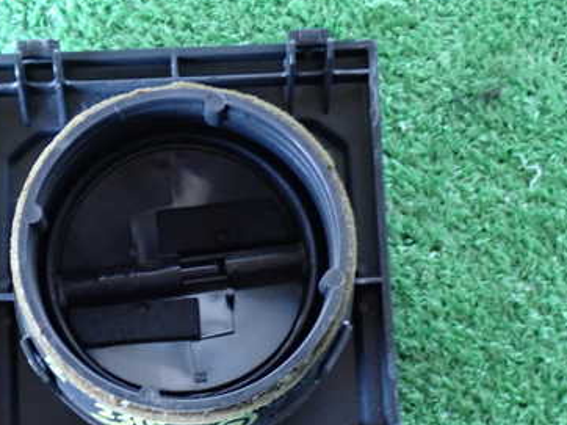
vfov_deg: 20.0
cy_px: 317
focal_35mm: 73
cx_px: 196
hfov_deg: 26.6
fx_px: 1195
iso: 800
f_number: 2.9
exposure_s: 1/13
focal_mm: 7.84
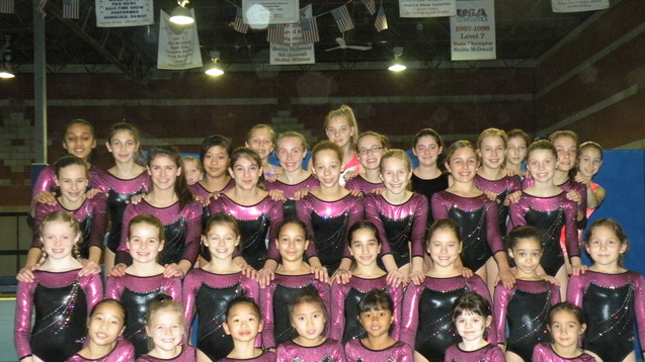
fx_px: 787
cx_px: 323
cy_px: 230
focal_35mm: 46
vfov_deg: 25.9
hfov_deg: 44.6
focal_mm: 7.4
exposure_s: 1/60
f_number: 3.2
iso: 407
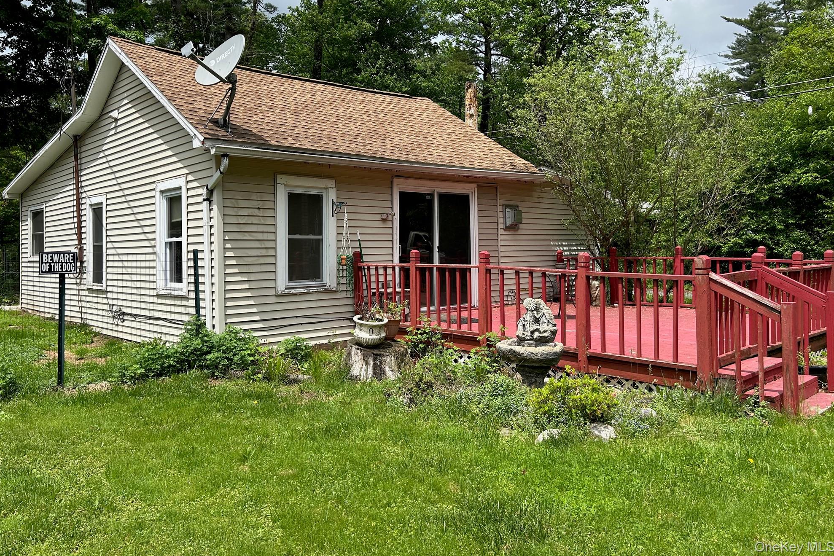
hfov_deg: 65.5
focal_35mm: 28
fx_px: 649
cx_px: 409
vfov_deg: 46.2
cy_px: 233
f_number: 1.5
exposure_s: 1/4115
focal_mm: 5.7
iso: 50
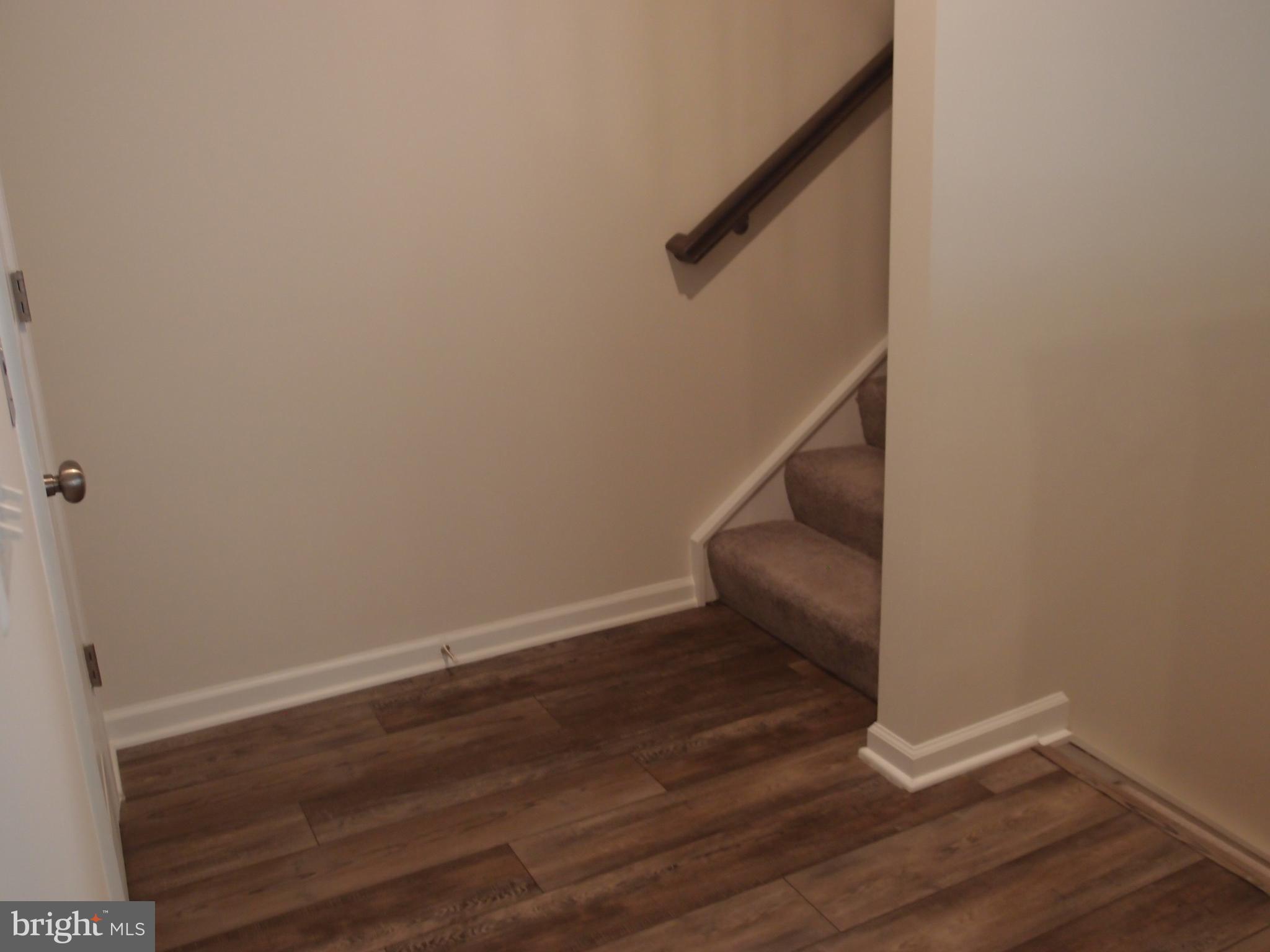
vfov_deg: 44.2
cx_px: 635
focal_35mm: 32
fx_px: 1174
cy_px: 476
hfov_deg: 56.8
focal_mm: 6.87
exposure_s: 1/40
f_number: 1.9
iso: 200
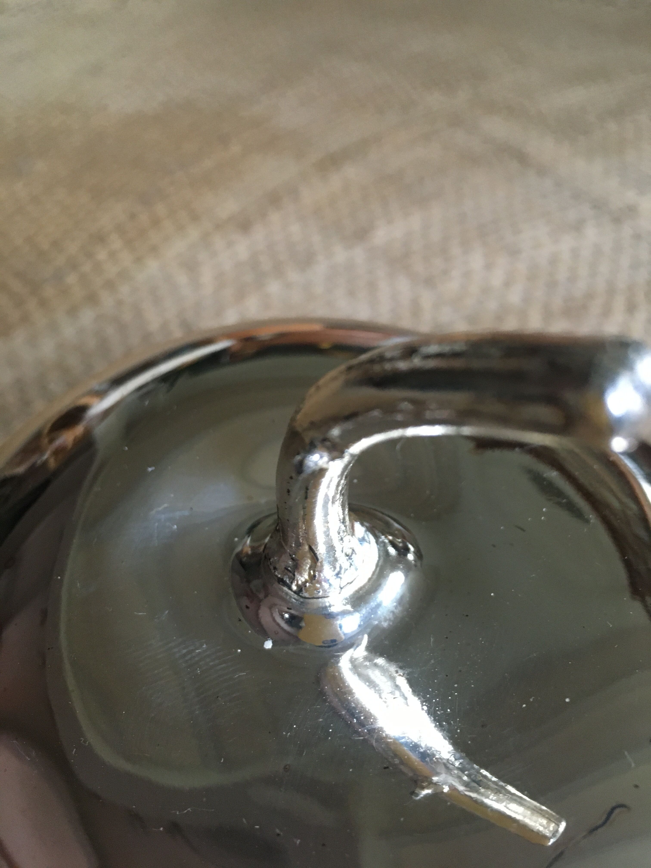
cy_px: 434
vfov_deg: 61.7
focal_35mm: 29
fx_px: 727
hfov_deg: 48.2
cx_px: 326
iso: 200
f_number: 2.2
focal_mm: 4.15
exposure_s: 1/25
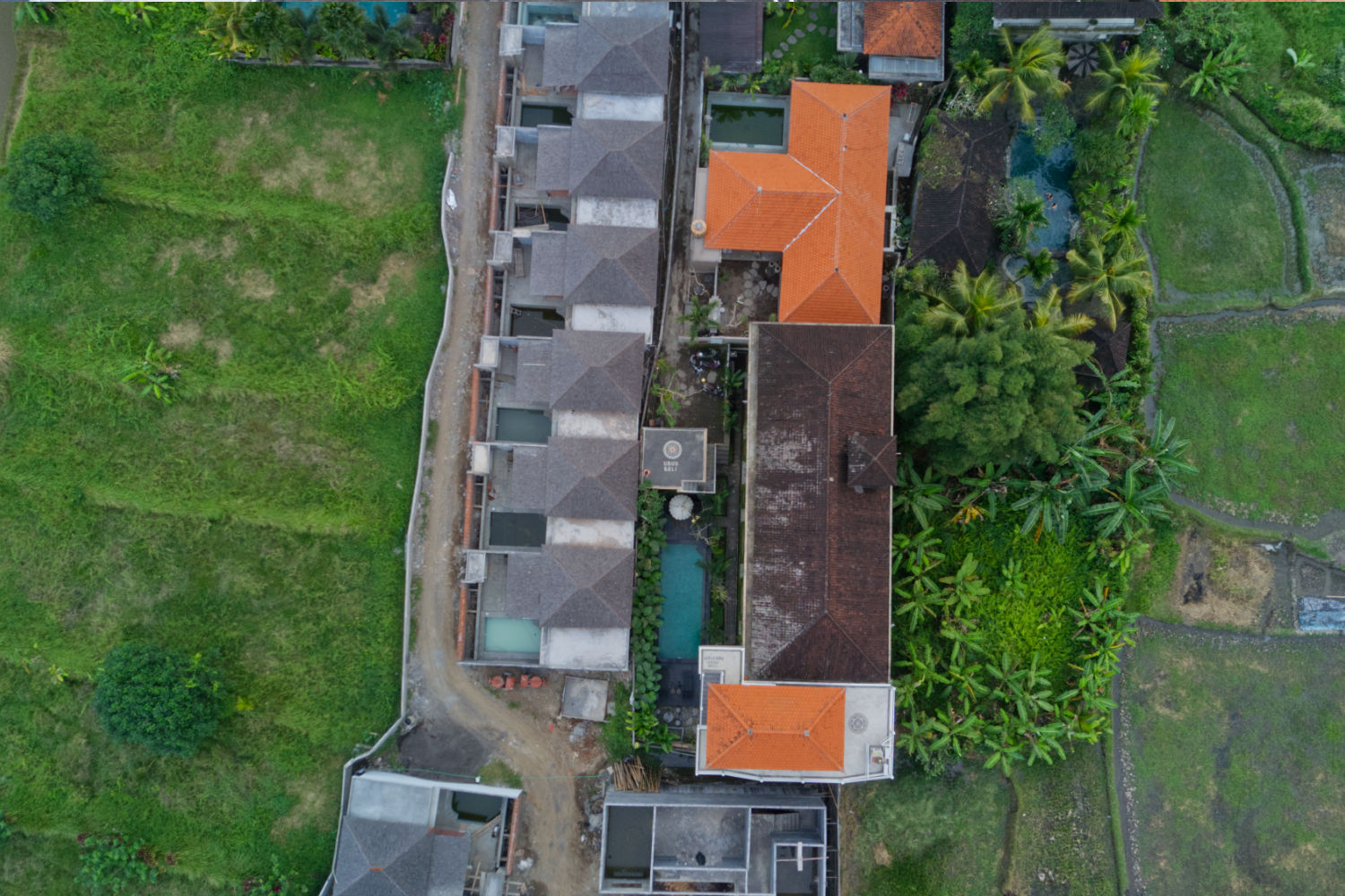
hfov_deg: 15.9
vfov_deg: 10.6
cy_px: 448
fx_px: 4819
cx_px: 672
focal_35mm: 129
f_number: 5.6
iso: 250
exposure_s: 1/125
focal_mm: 86
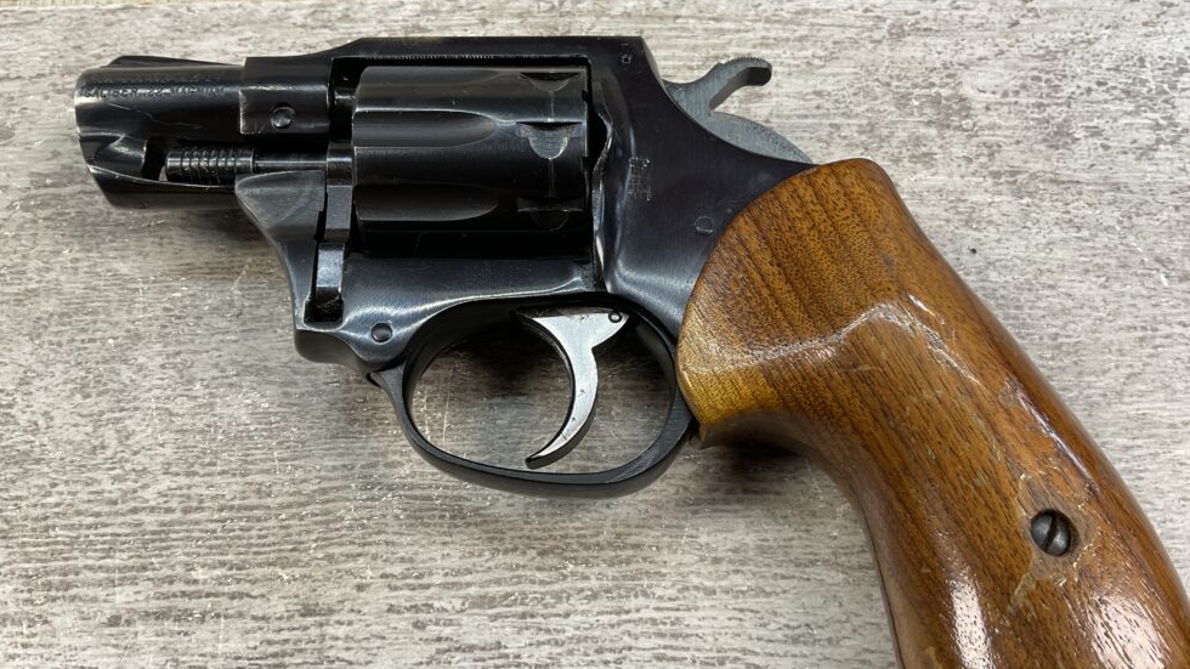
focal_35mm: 33
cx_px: 617
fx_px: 1041
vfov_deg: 35.6
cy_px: 344
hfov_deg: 59.5
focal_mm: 3
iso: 16
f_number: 1.8
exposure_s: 1/122
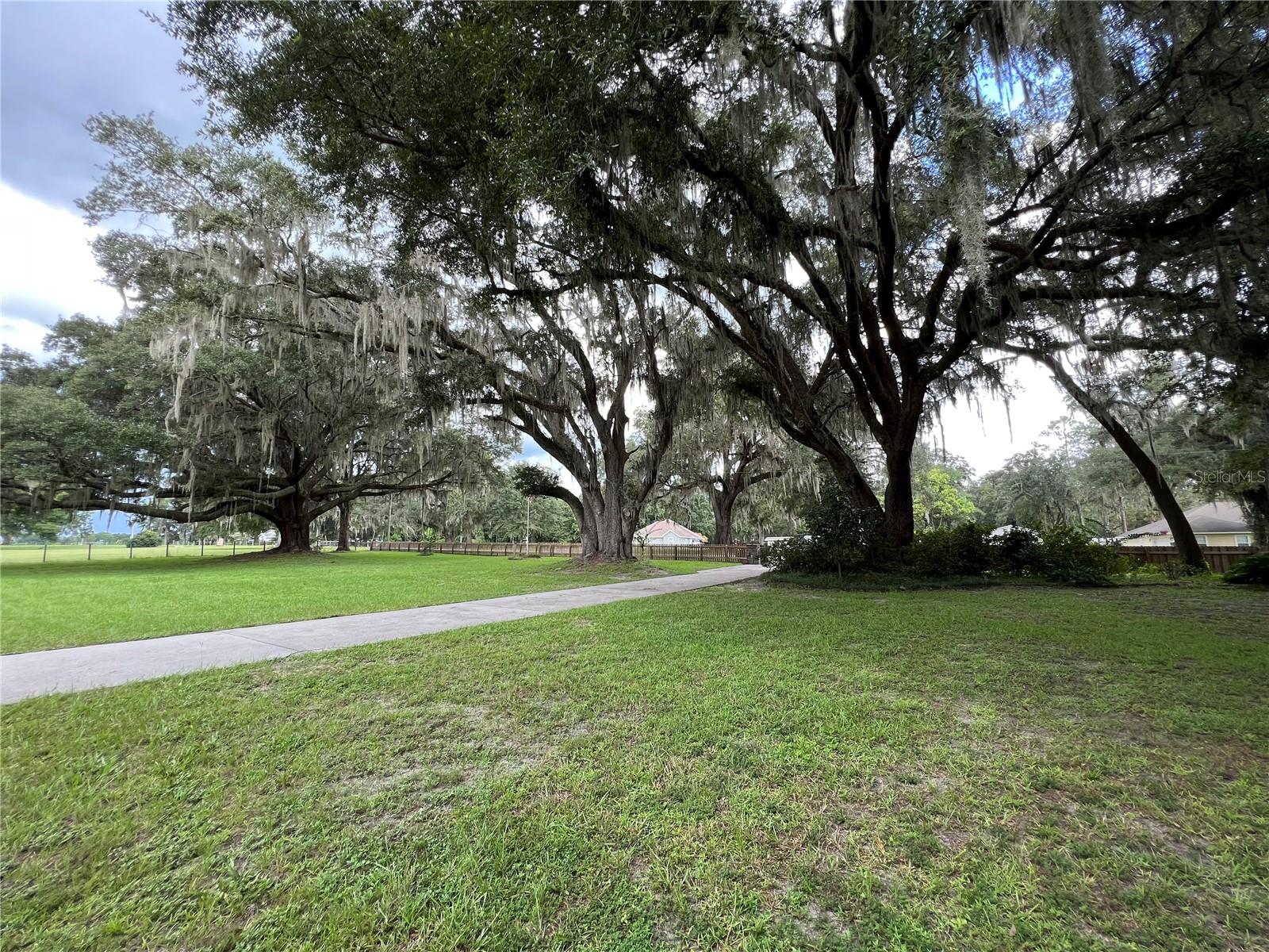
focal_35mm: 13
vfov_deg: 89.9
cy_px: 476
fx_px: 477
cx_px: 634
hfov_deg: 106.2
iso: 32
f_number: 1.8
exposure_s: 1/107
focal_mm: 1.57
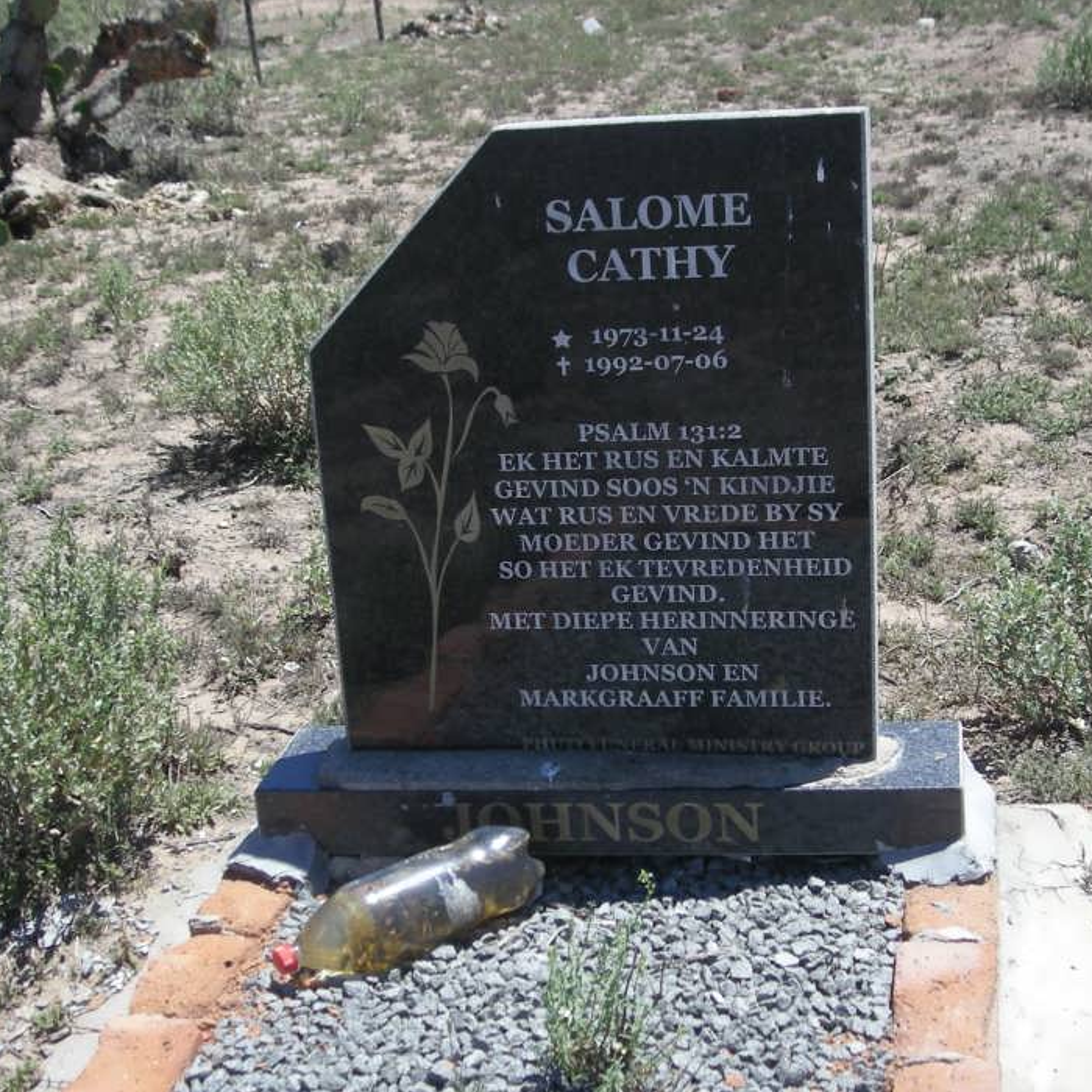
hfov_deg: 32.1
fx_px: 1892
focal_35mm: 53
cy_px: 498
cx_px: 672
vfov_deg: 32.2
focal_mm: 5.7
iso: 50
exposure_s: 1/170
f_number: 5.7
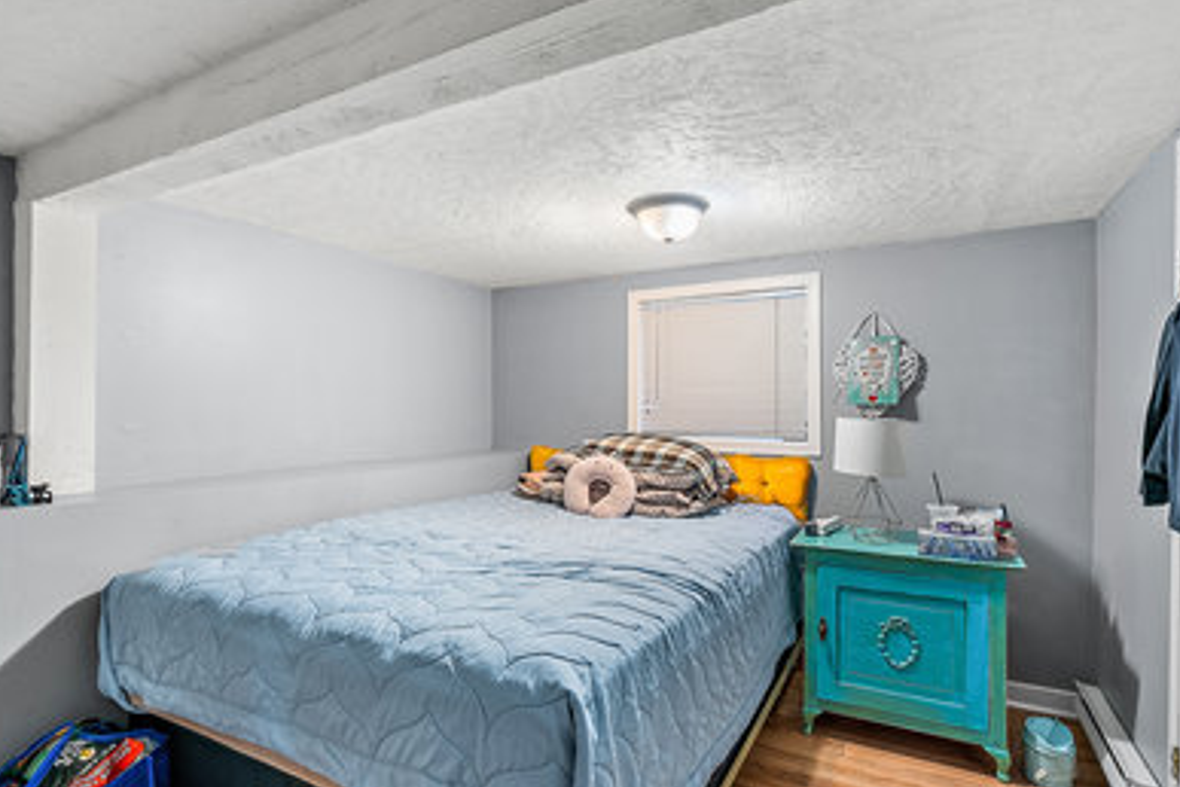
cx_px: 593
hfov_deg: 90.0
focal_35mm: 18
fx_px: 590
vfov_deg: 67.3
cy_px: 424
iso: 320
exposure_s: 1
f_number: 7.1
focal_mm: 16
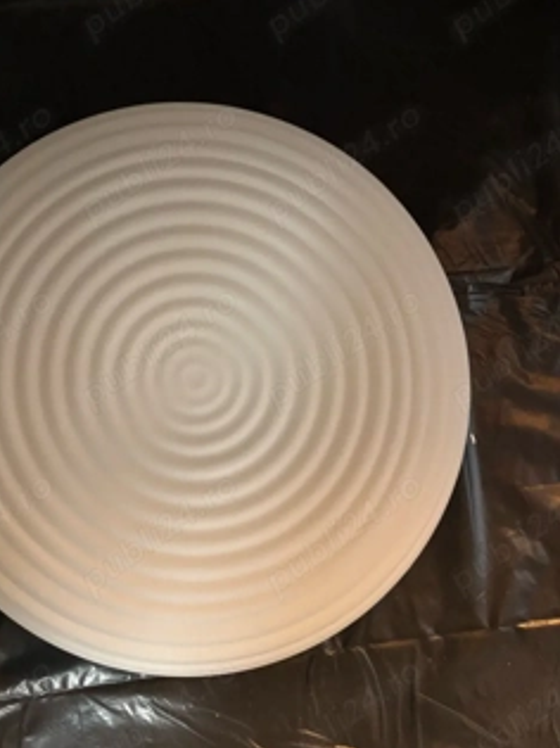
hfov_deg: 42.6
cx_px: 206
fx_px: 712
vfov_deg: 55.4
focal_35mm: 33
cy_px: 378
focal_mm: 5.96
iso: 640
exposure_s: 1/33
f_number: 1.6
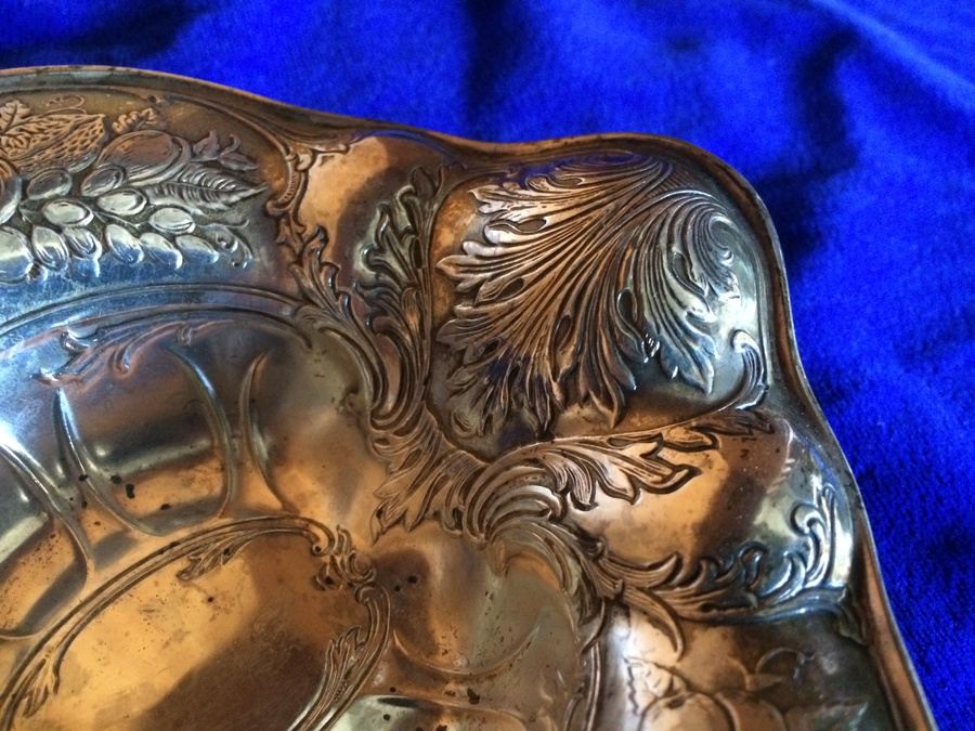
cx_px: 488
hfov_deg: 60.0
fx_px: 845
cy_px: 366
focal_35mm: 30
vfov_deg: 46.8
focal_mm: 4.12
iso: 400
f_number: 2.2
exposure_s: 1/15
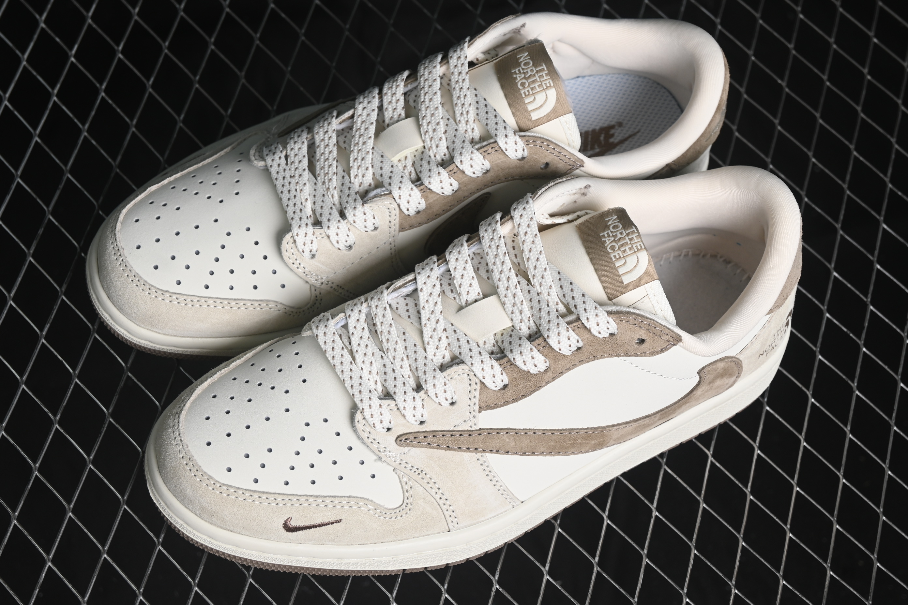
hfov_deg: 27.0
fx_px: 1892
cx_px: 454
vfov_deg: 18.2
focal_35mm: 75
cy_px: 302
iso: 160
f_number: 7.1
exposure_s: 1/80
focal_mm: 50
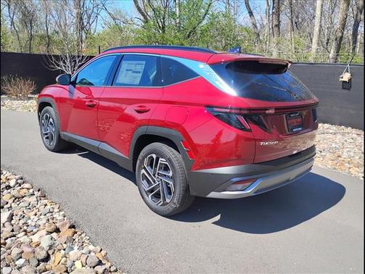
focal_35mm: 28
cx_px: 182
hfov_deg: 63.4
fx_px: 295
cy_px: 137
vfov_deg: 49.7
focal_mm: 4.26
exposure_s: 1/526
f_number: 1.8
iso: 100
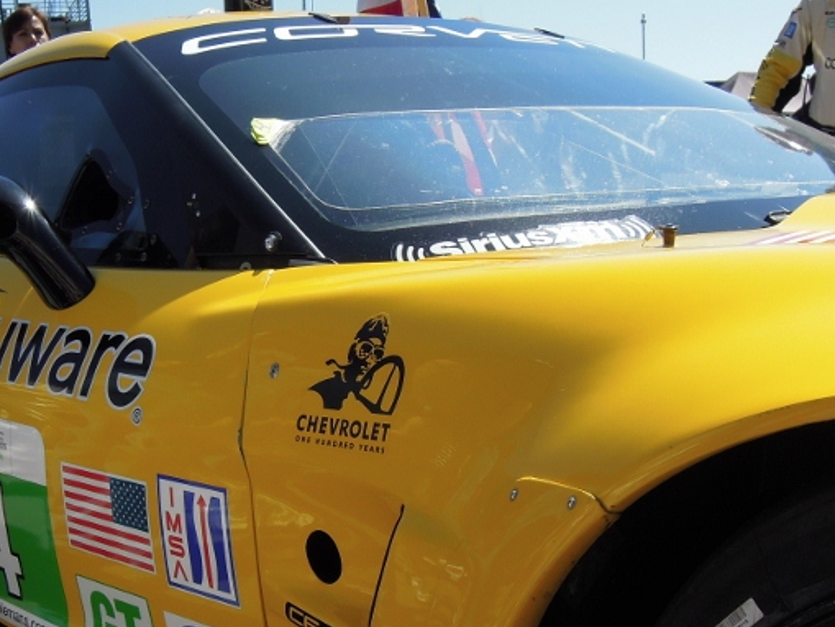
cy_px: 392
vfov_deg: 26.5
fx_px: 1327
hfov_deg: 34.8
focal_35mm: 55
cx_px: 326
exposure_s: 1/1250
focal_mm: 6.3
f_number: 3.5
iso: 160
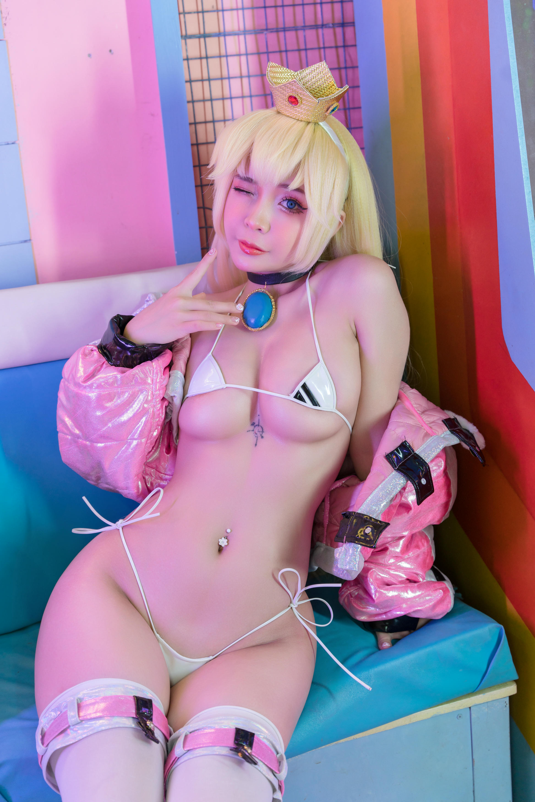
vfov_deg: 34.8
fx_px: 1282
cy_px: 401
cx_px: 268
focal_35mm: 58
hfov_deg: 23.6
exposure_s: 1/100
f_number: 3.5
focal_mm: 57.5
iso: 800
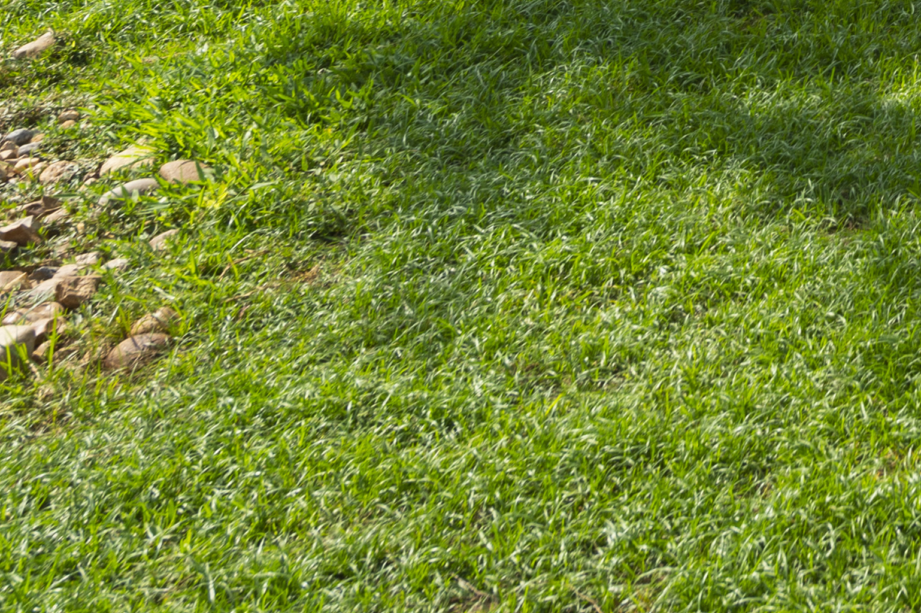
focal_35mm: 78
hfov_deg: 22.4
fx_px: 1995
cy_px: -347
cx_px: 1290
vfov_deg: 15.8
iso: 200
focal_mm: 24
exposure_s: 1/160
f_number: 11
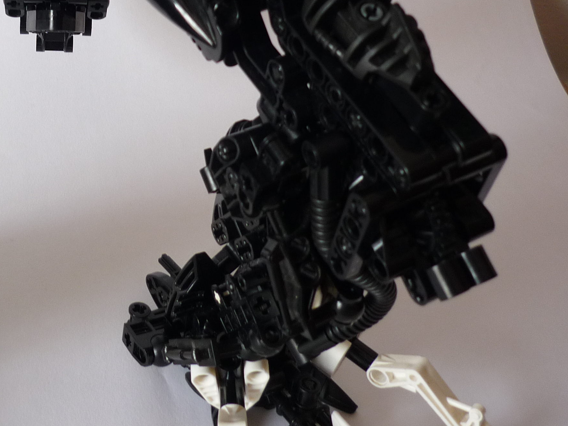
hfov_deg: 30.3
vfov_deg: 23.4
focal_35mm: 61
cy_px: 42
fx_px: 1001
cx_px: 60
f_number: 2.8
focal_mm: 5.5
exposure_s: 1/30
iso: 100
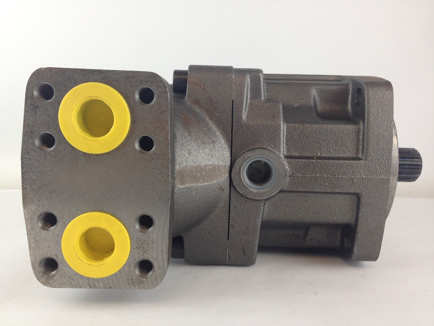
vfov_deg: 42.9
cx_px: 217
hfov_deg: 55.4
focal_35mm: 33
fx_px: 414
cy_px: 163
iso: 80
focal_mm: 4.12
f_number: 2.4
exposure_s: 1/120
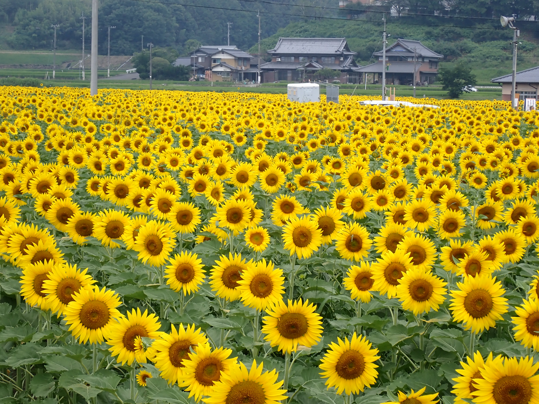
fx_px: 1557
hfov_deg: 19.6
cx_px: 270
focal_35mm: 100
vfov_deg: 14.8
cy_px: 202
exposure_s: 1/320
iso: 100
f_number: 6.3
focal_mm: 18
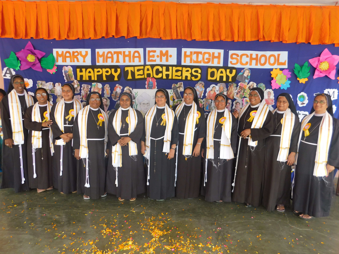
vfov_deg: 58.9
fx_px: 225
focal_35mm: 23
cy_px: 127
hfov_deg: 73.9
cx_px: 170
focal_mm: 4
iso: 125
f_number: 3
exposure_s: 1/125
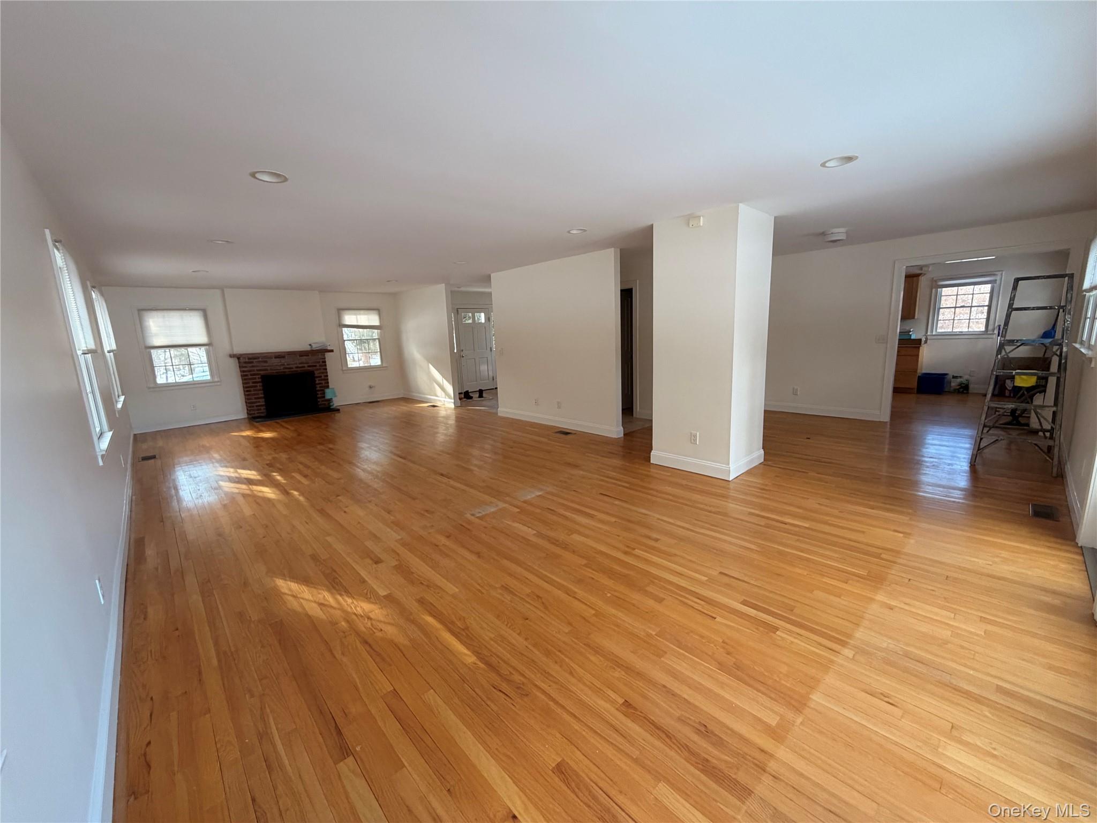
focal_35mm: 14
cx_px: 548
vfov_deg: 85.7
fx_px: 444
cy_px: 412
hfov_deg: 102.1
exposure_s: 1/121
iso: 250
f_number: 2.2
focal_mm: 2.22
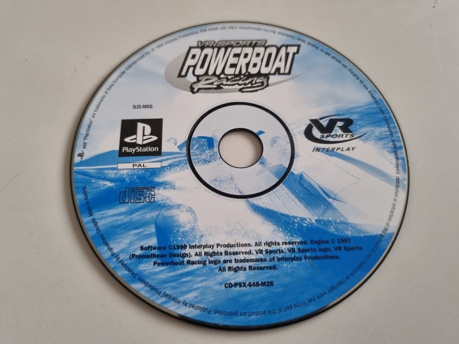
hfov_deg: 67.3
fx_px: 345
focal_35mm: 26
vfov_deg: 53.1
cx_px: 230
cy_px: 172
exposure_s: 1/50
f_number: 1.8
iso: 640
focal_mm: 5.4
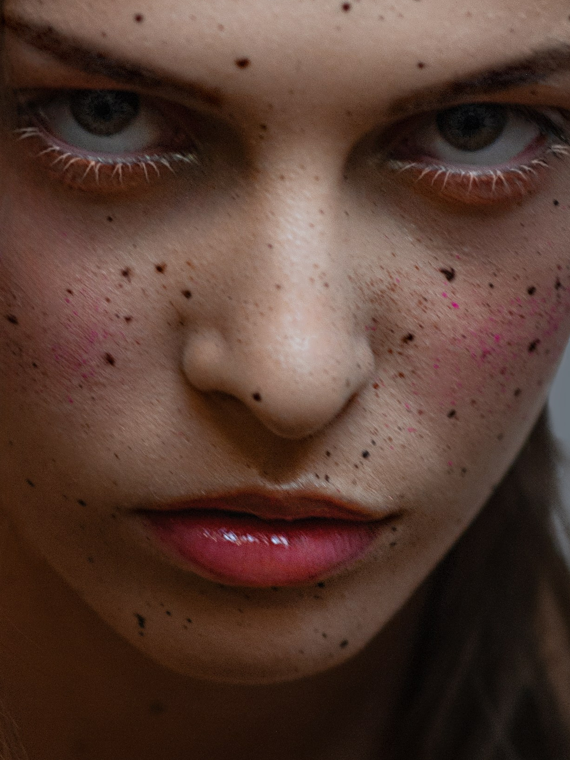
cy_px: 318
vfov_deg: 6.8
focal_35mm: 291
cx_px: 231
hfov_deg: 5.1
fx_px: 6392
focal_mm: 85
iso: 125
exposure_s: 1/80
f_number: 2.8
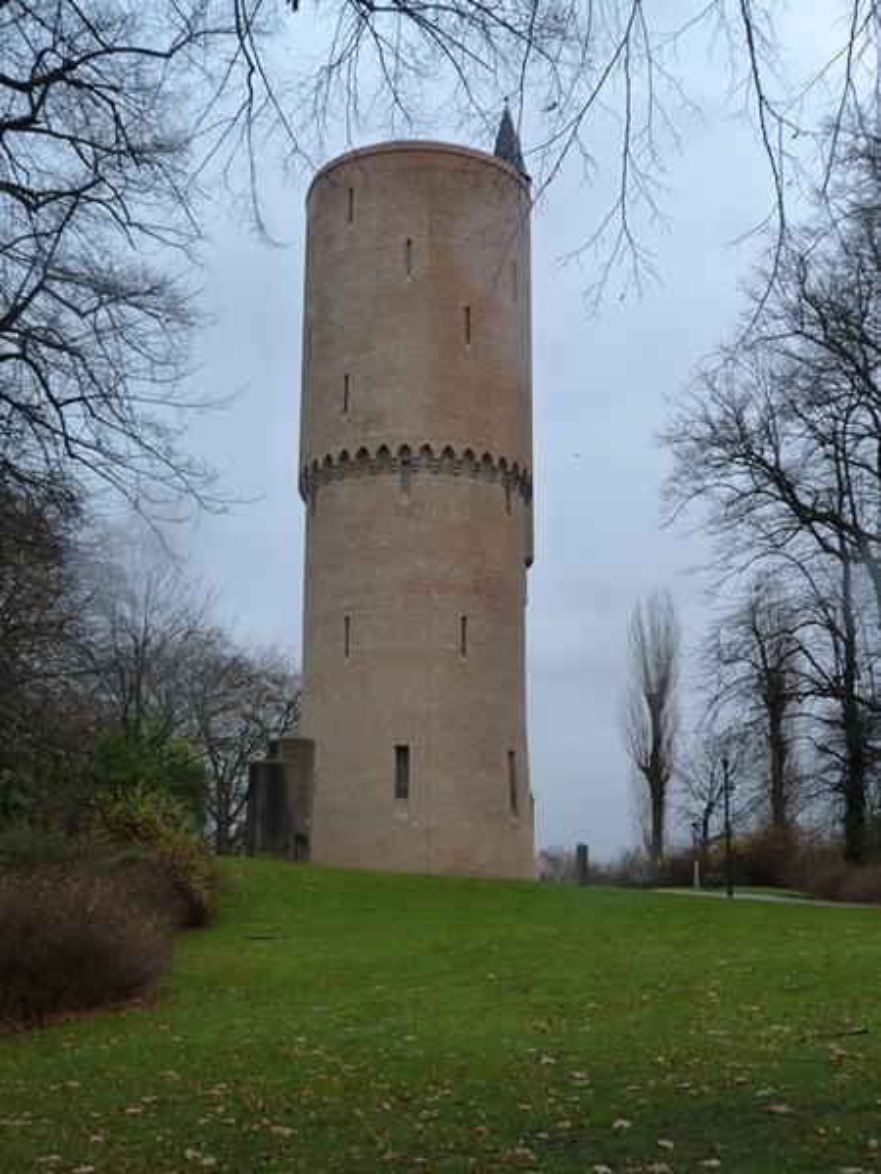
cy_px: 587
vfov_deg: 46.8
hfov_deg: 36.0
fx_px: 1357
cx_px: 440
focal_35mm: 40
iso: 125
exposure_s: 1/60
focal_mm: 7.3
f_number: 3.1
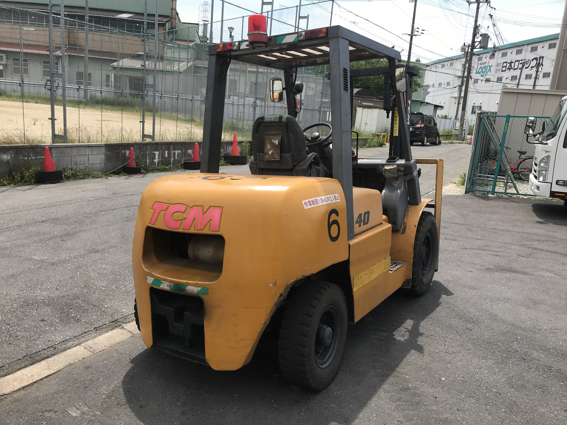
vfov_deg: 49.7
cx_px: 284
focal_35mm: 28
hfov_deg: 63.4
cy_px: 212
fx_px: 459
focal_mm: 3.99
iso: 20
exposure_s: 1/1742
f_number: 1.8
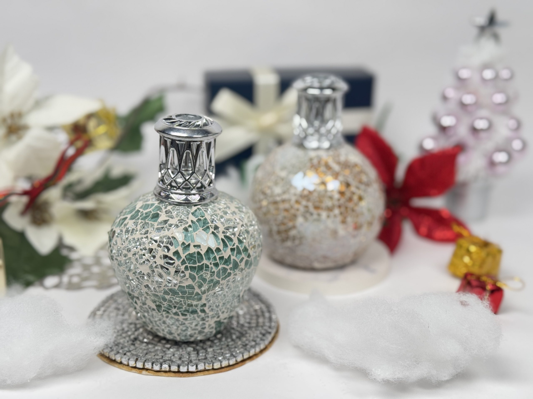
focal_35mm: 48
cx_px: 266
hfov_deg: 39.7
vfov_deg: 30.3
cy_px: 200
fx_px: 739
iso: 64
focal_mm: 6.76
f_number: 1.78
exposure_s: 1/179
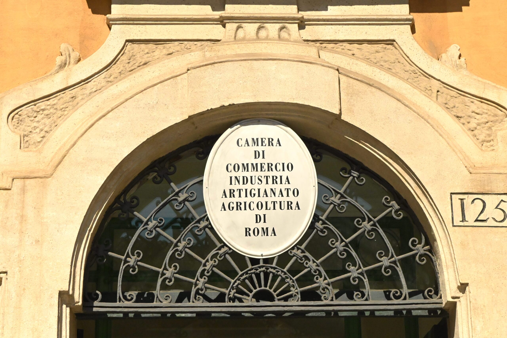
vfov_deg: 16.6
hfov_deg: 24.8
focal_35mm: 82
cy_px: 169
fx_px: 1154
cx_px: 254
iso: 8000
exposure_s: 1/6400
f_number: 20
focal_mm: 82
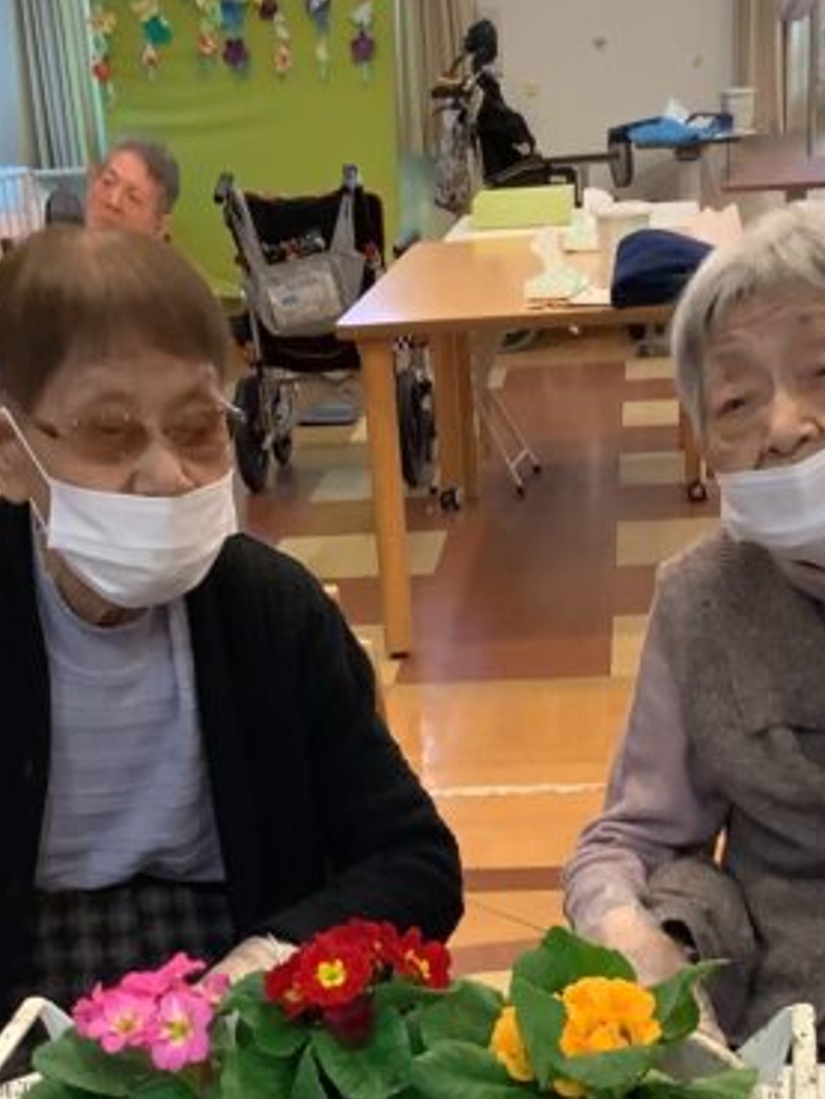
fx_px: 2001
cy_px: 947
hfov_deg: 23.3
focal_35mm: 63
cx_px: 439
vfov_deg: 29.7
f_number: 2.4
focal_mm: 3.3
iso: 320
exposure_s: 1/60
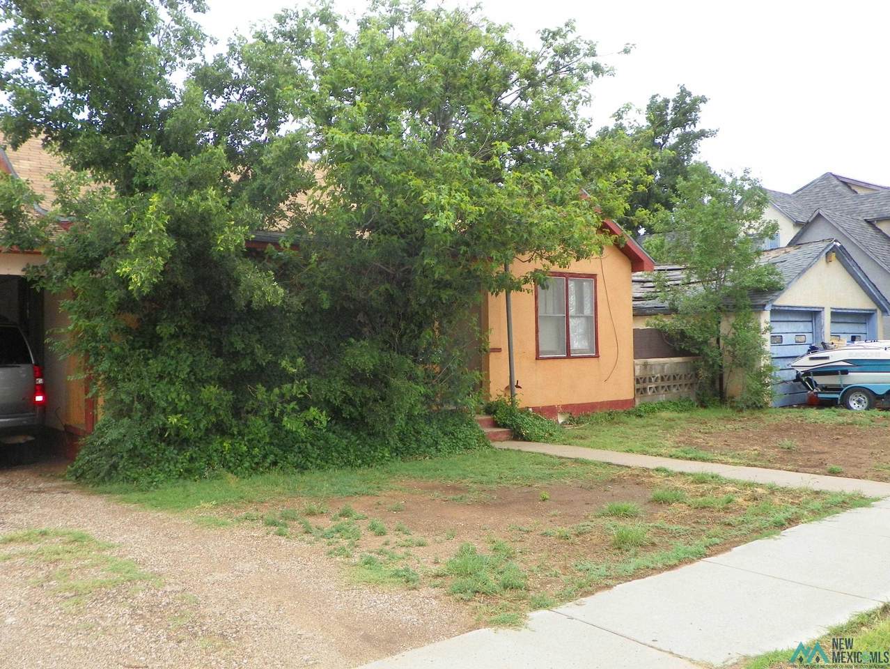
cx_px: 445
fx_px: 823
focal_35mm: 32
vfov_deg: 44.2
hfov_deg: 56.8
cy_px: 334
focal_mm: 5.7
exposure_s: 1/200
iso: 64
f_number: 3.5
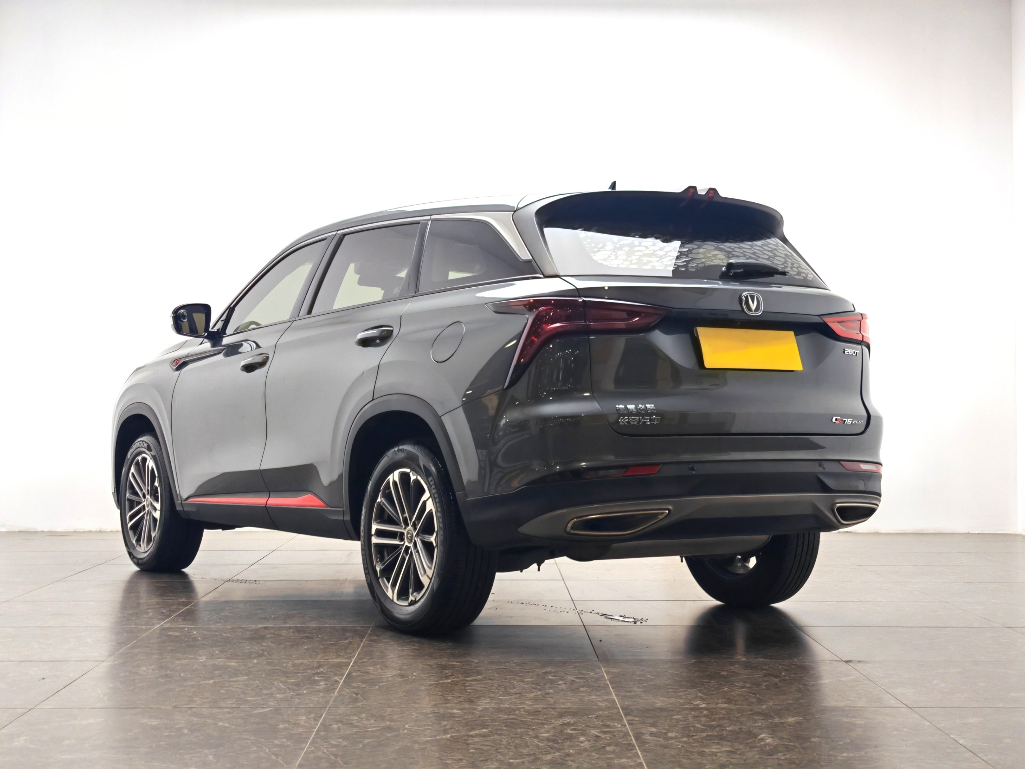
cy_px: 384
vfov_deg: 26.6
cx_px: 512
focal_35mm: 55
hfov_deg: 34.9
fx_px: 1629
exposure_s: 1/120
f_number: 1.6
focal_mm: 7.62
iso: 64
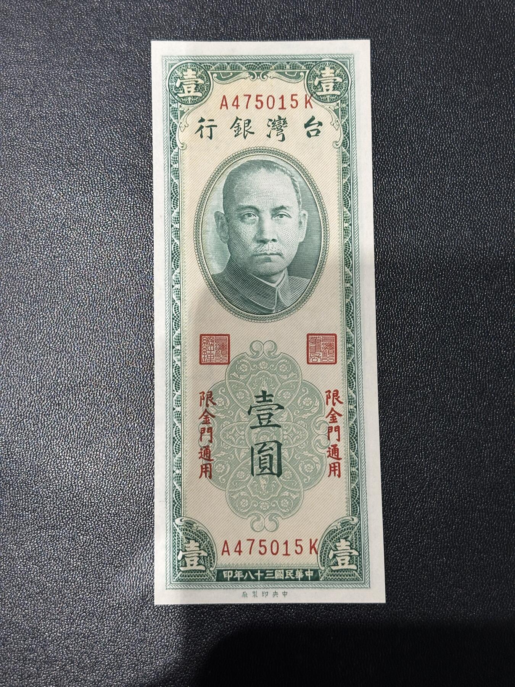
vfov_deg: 39.7
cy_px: 344
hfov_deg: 30.3
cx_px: 258
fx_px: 952
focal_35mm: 48
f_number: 1.78
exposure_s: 1/50
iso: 125
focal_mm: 6.86
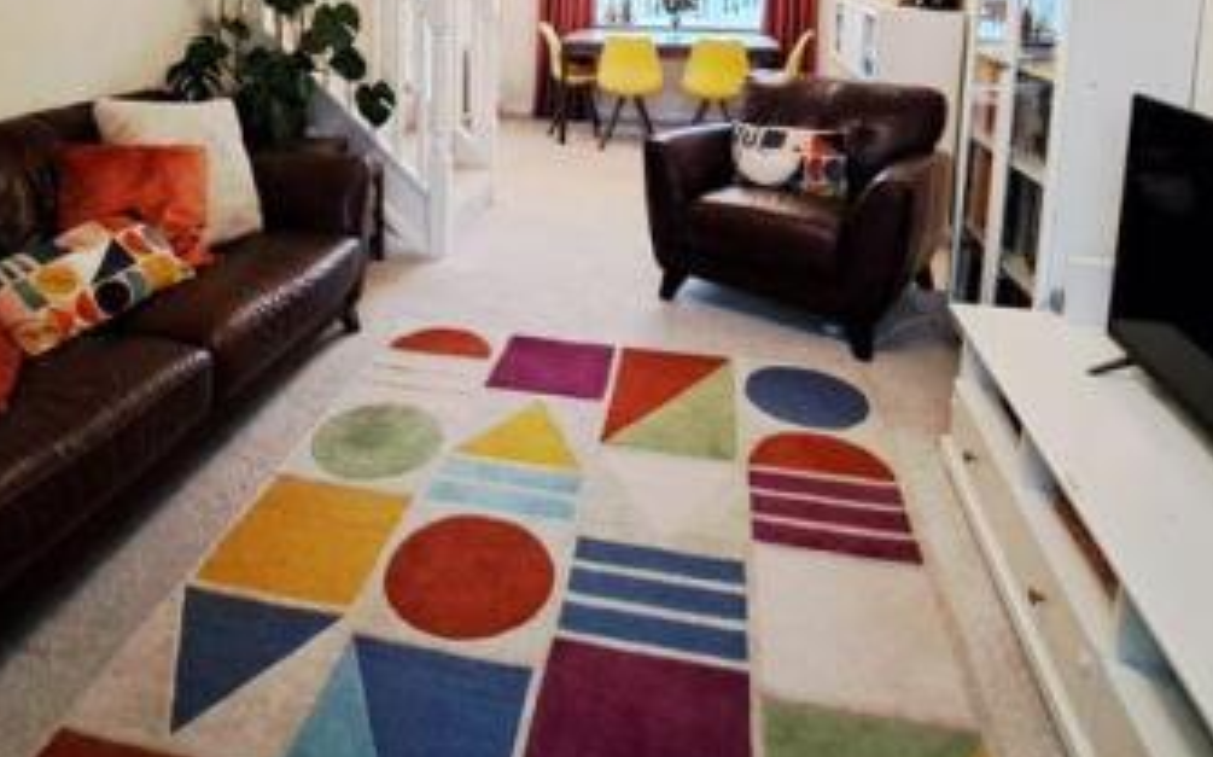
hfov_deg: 74.7
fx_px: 793
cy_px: 60
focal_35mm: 24
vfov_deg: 45.6
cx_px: 559
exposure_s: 1/50
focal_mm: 1.74
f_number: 2.2
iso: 250
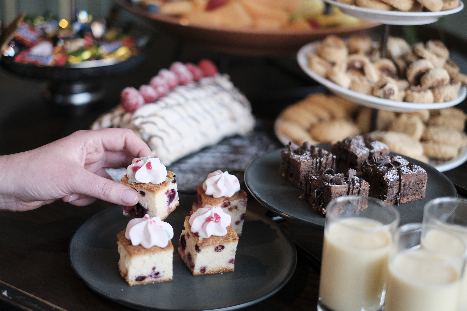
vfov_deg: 25.5
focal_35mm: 53
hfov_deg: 37.5
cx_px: 234
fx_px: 687
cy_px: 156
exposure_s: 1/210
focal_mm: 35
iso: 640
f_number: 1.4
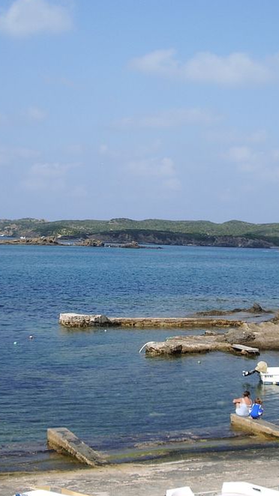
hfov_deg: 20.4
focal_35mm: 59
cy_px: 246
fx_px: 777
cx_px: 158
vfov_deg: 35.5
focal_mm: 5.8
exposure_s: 1/500
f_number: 4.3
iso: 50
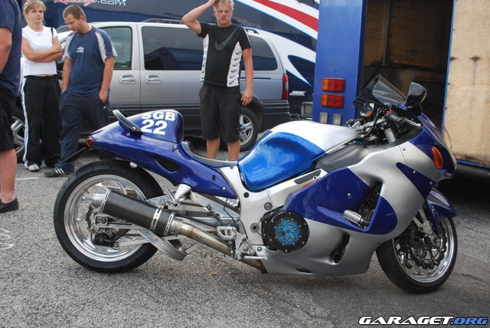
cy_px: 164
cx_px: 245
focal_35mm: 36
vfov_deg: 36.9
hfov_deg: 53.1
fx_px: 490
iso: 200
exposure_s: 1/125
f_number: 5.6
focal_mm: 24
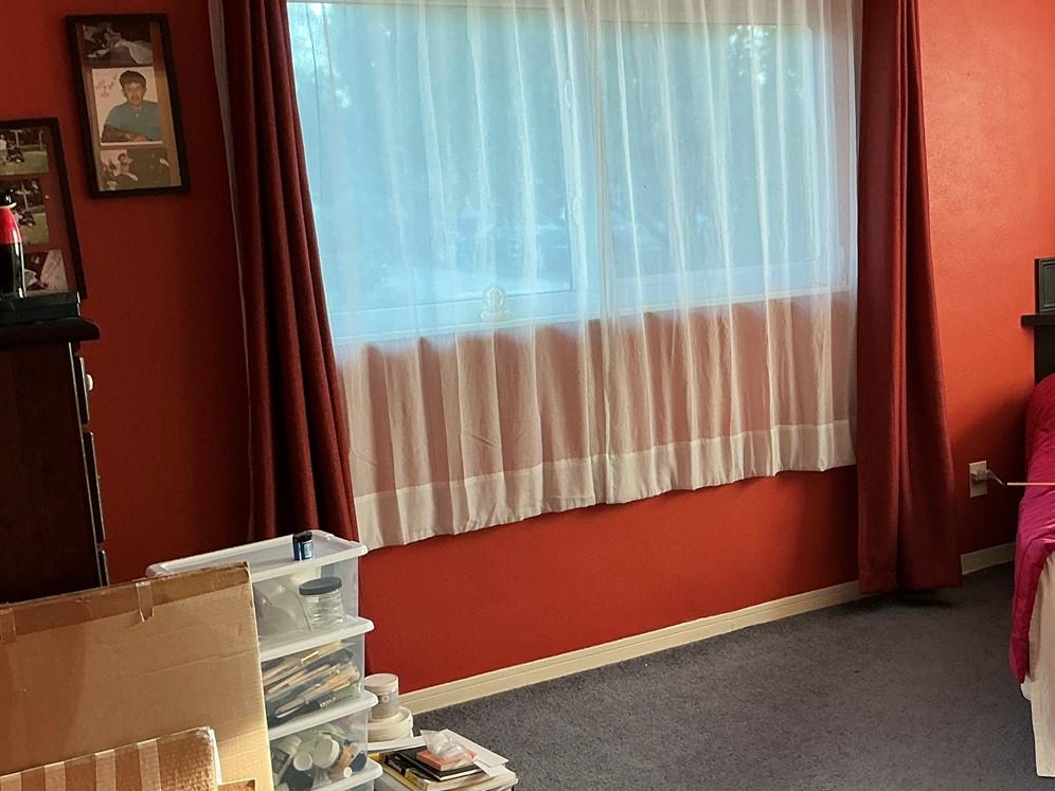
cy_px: 388
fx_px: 1371
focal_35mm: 45
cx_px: 736
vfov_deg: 32.2
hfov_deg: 41.3
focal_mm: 3
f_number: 1.8
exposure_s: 1/60
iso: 80
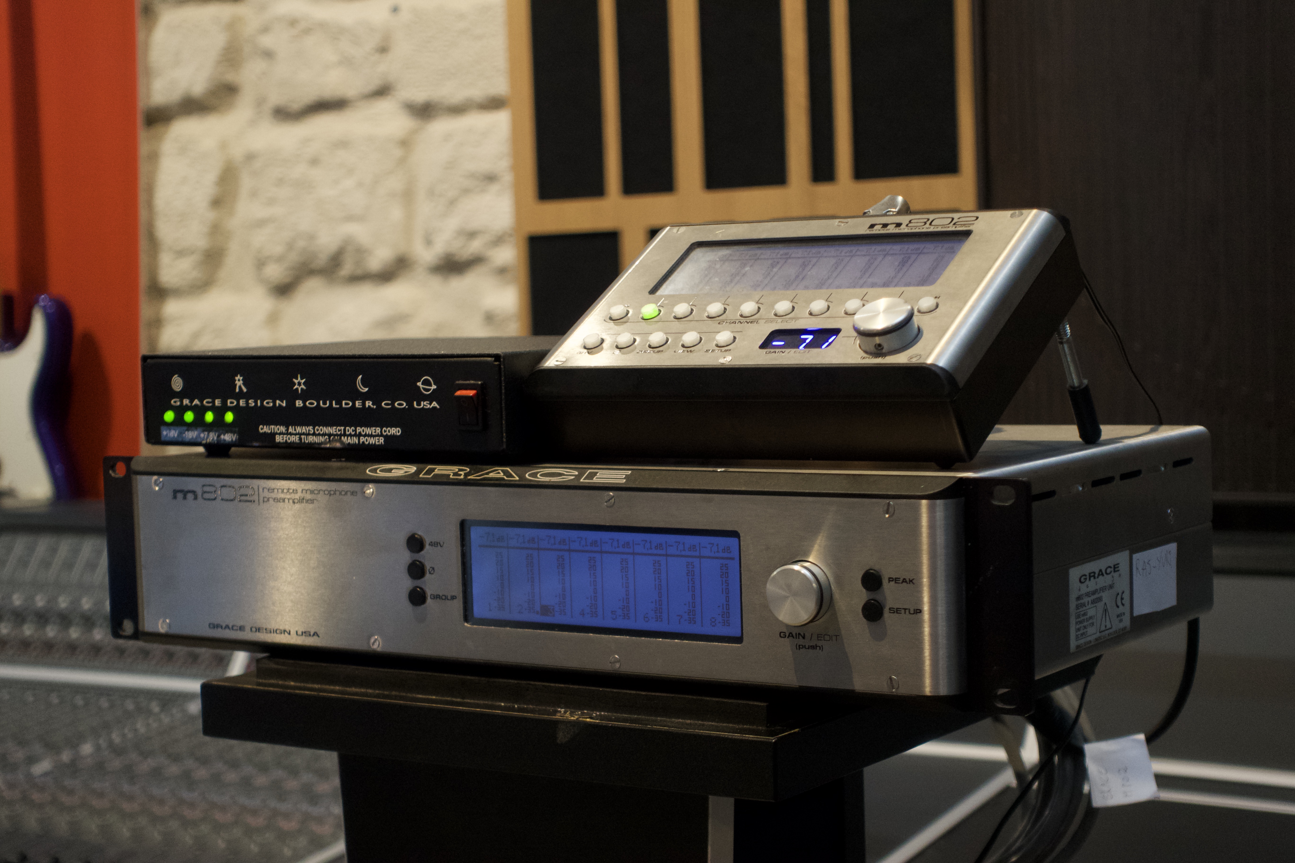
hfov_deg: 28.8
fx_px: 2518
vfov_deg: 19.5
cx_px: 648
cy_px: 432
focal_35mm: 70
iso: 1250
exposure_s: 1/50
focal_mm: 25.7
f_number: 2.8
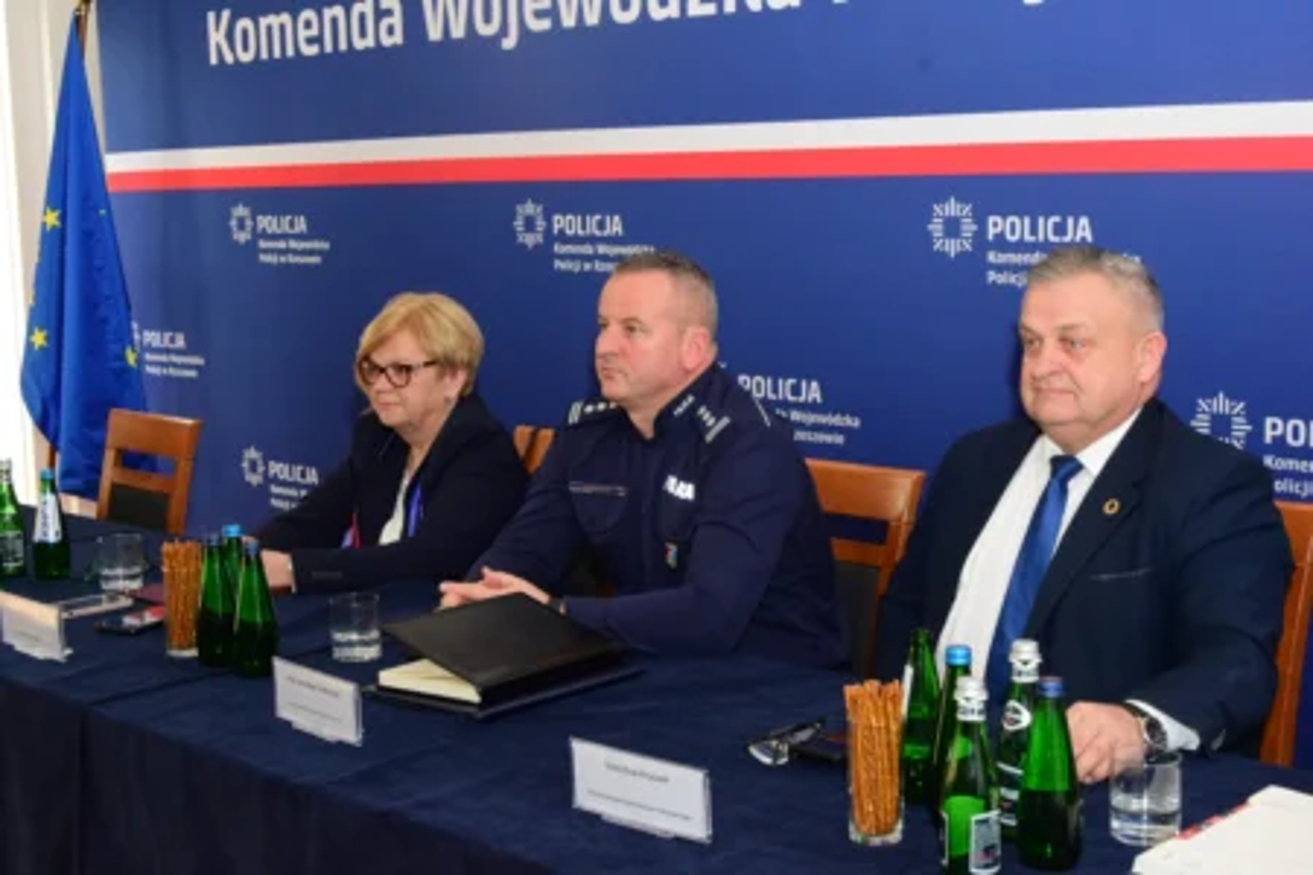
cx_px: 656
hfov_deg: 38.9
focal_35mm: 51
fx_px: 1860
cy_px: 438
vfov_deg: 26.5
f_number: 10
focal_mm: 34
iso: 3200
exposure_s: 1/60
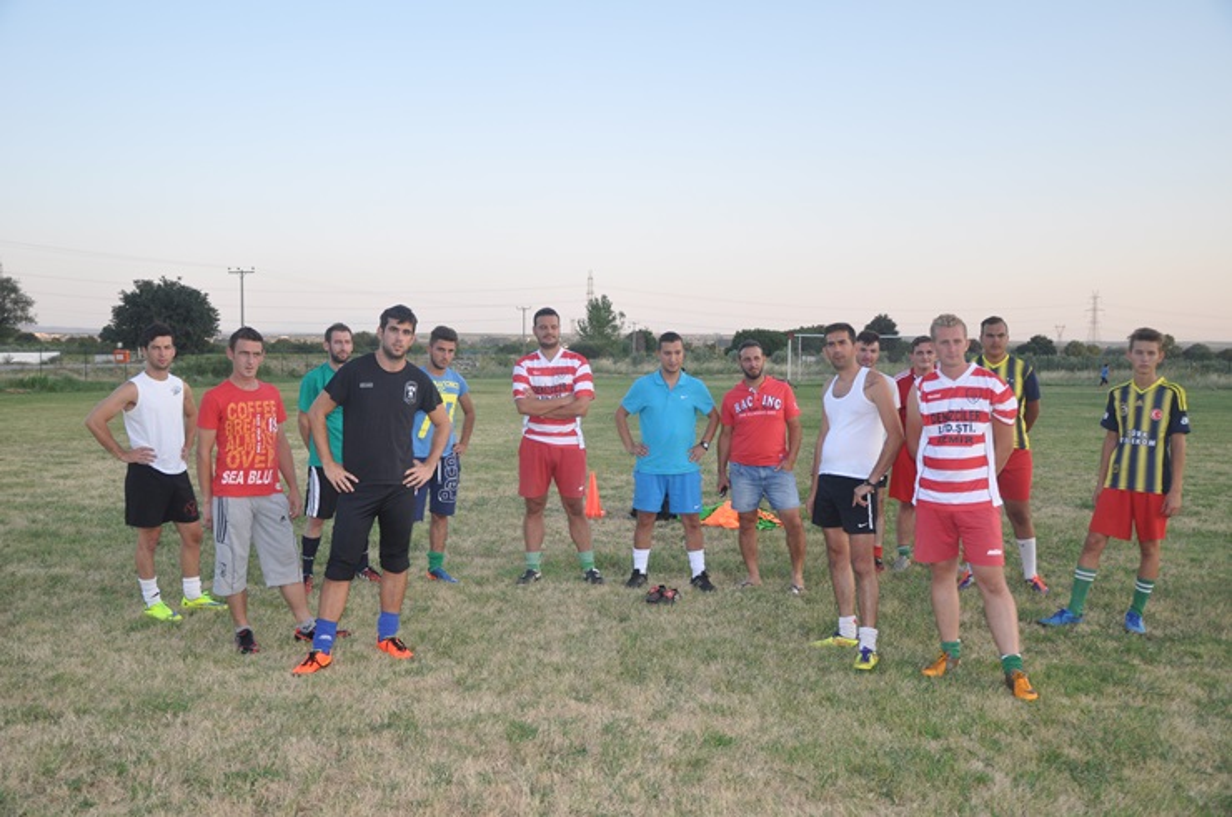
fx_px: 1076
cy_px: 408
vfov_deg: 41.6
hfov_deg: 59.6
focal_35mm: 32
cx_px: 616
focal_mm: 21
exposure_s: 1/200
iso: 200
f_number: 4.5
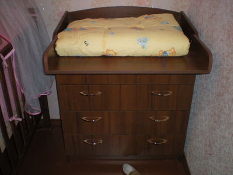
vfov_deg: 37.8
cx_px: 116
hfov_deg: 49.0
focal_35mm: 38
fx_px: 256
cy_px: 88
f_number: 3.1
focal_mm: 6.3
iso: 200
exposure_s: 1/60
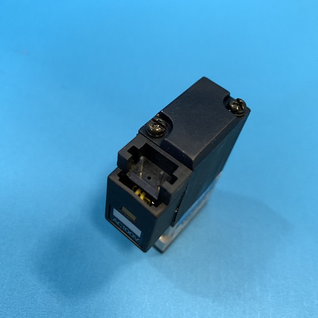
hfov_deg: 52.5
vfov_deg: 52.4
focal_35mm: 31
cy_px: 136
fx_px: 322
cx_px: 159
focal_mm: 4.25
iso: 320
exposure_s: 1/50
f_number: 1.8
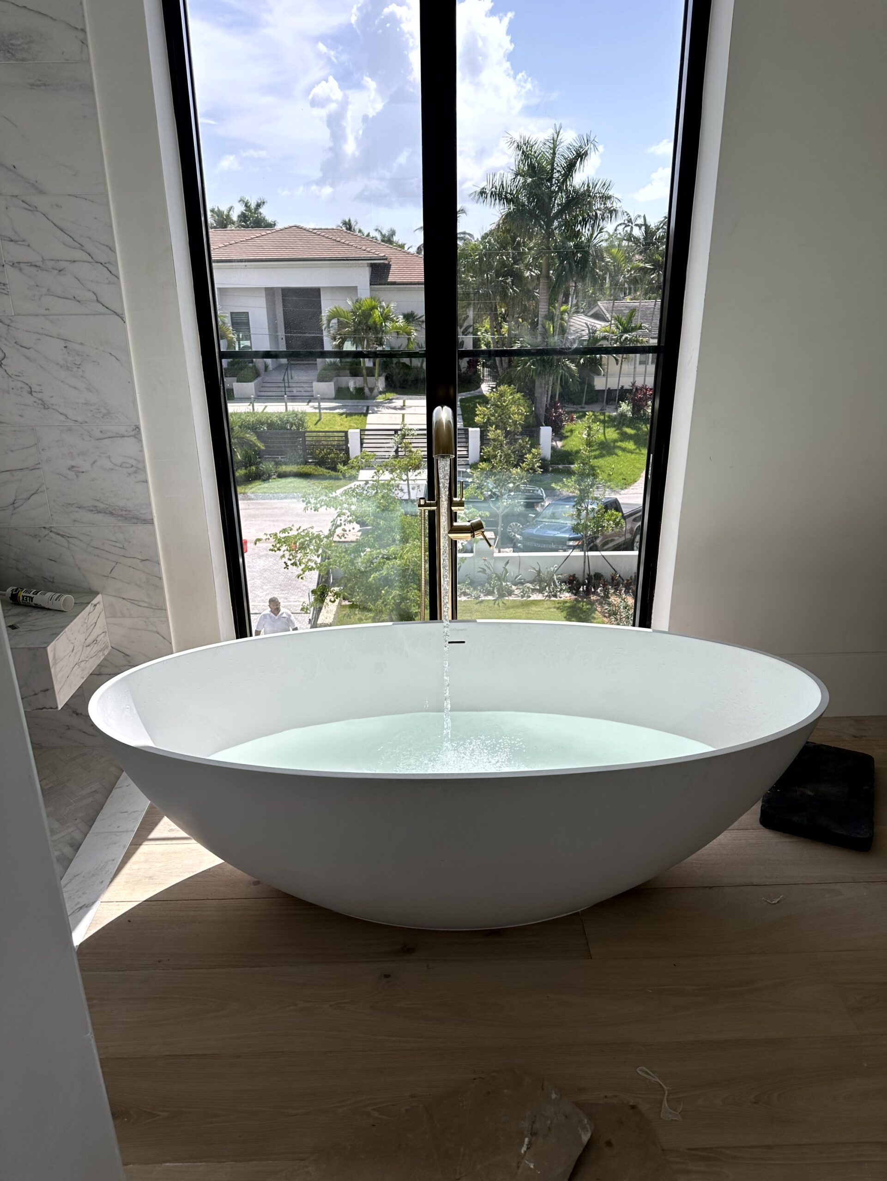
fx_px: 820
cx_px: 444
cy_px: 590
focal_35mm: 24
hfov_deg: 56.8
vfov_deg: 71.6
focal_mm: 6.86
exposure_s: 1/2732
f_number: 1.78
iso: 80
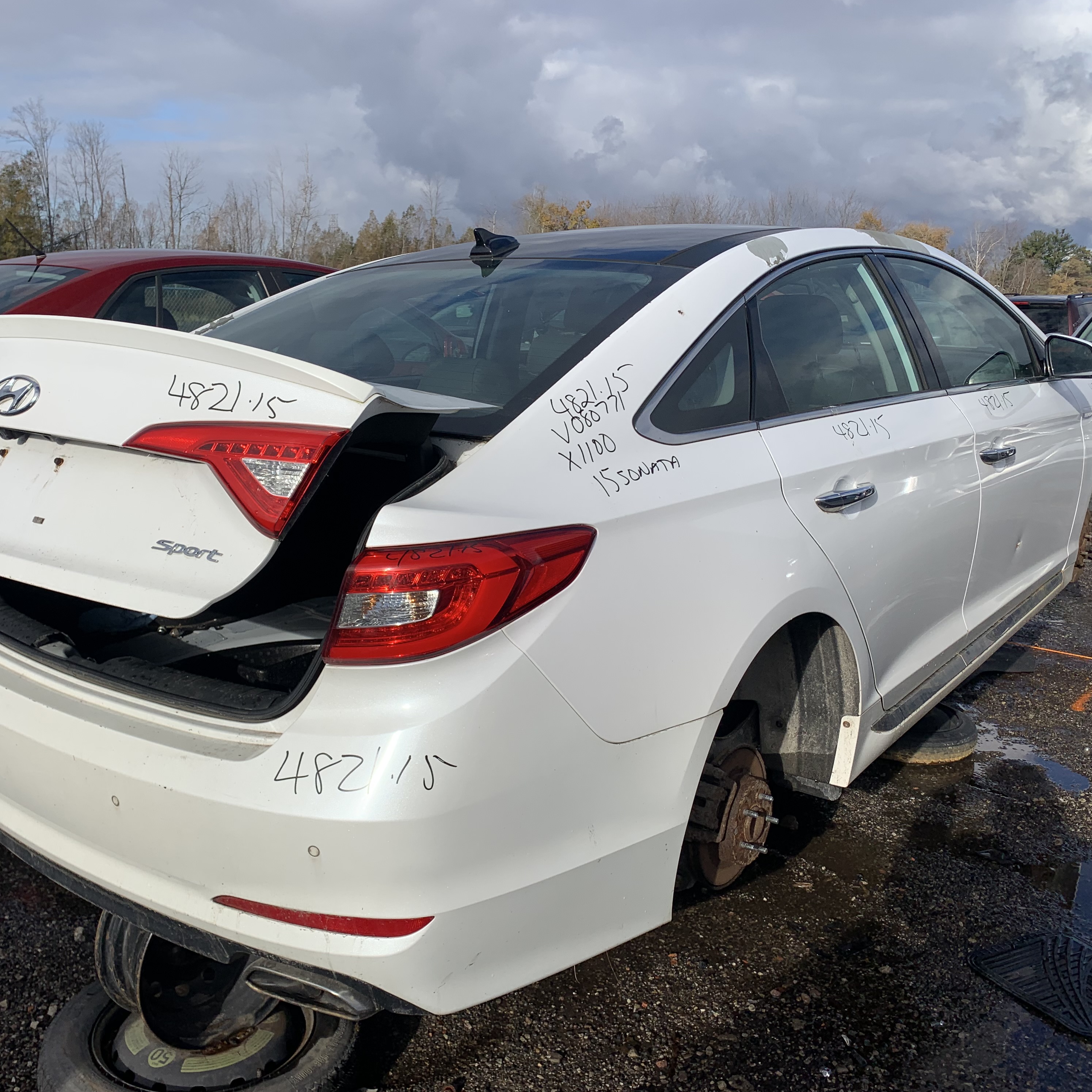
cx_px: 491
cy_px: 545
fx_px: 1106
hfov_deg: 52.4
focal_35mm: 31
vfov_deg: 52.5
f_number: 1.8
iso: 25
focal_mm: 4.25
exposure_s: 1/3788
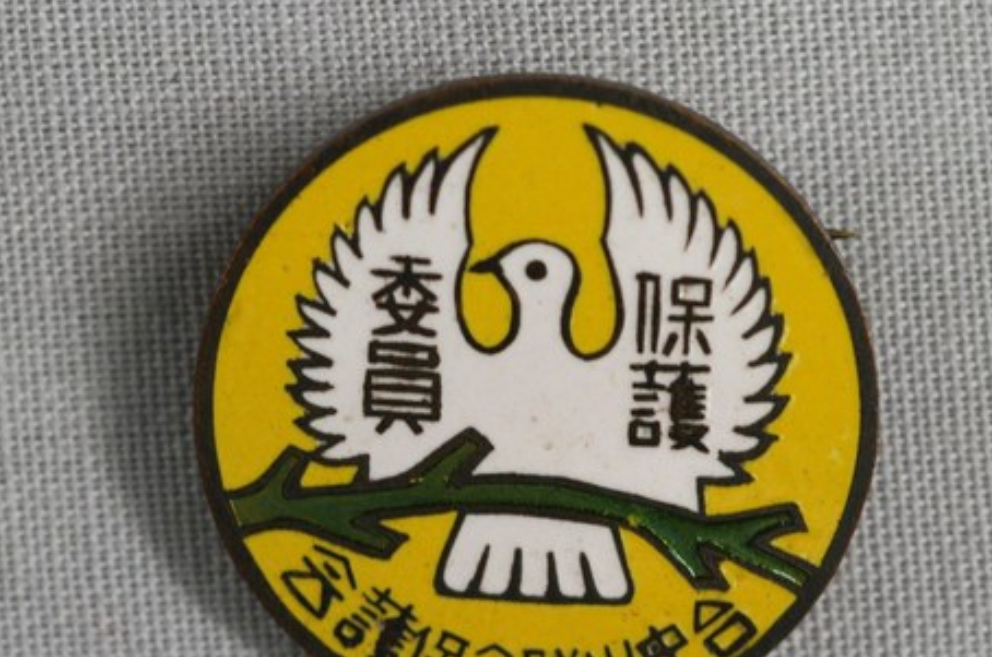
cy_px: 422
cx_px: 513
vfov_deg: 10.7
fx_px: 3493
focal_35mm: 127
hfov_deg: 16.2
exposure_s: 1/15
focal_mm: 60
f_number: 11
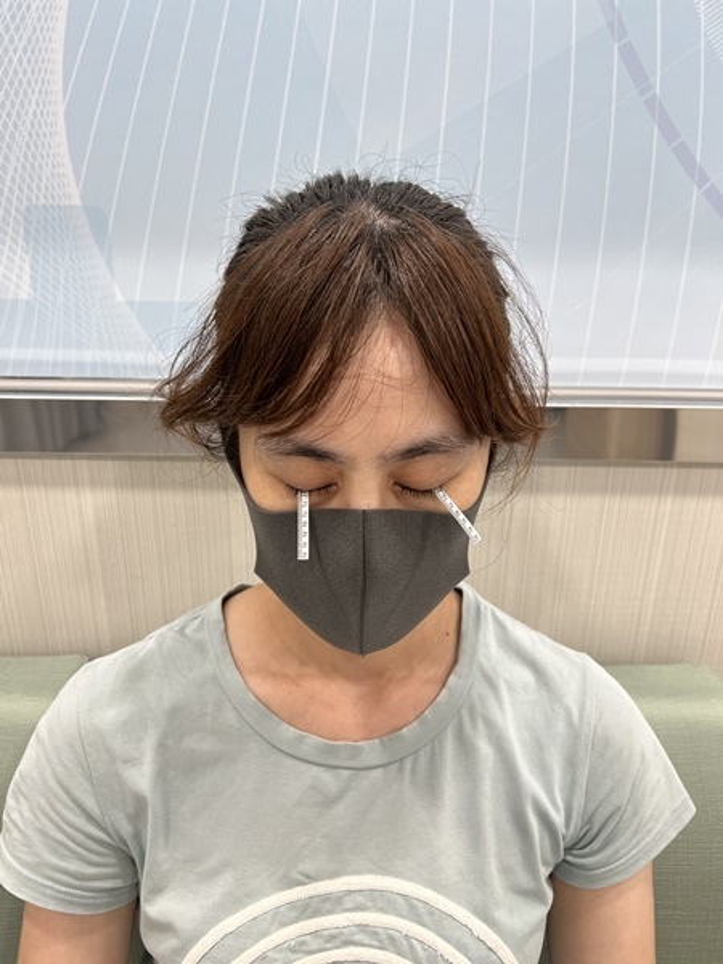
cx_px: 362
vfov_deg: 67.3
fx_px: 724
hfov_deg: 53.1
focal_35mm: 26
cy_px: 482
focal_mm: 5.7
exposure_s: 1/120
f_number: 1.5
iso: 125
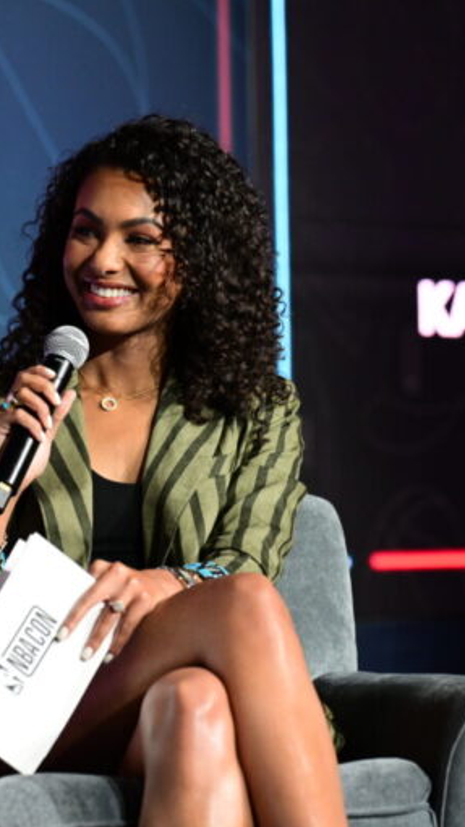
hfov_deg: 4.3
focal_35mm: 284
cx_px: 123
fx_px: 6223
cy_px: 414
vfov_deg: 7.6
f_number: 4
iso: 1600
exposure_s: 1/250
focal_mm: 180
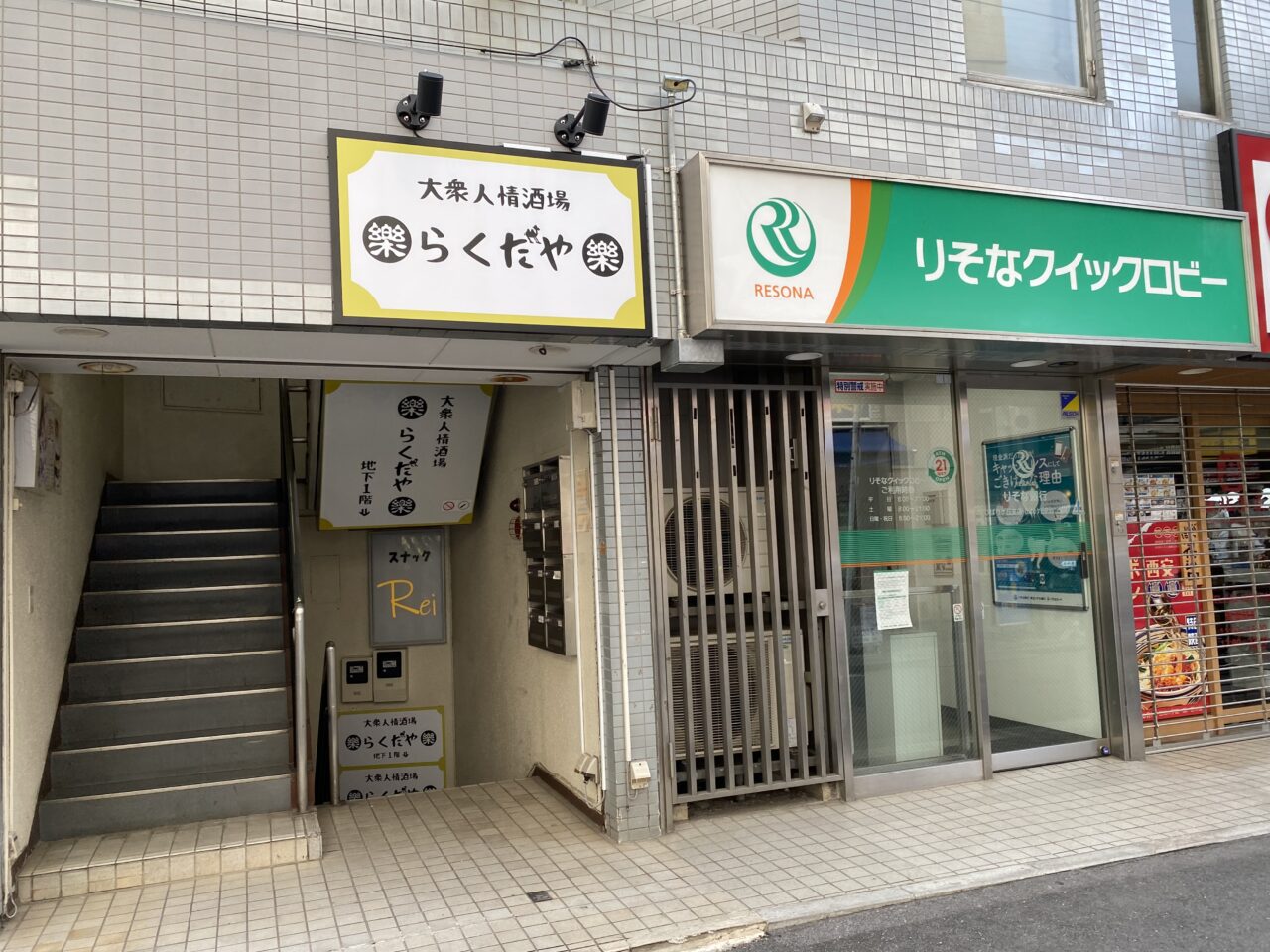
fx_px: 954
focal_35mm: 26
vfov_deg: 53.1
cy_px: 476
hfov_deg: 67.3
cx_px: 635
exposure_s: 1/342
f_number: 1.8
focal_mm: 4.25
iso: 32
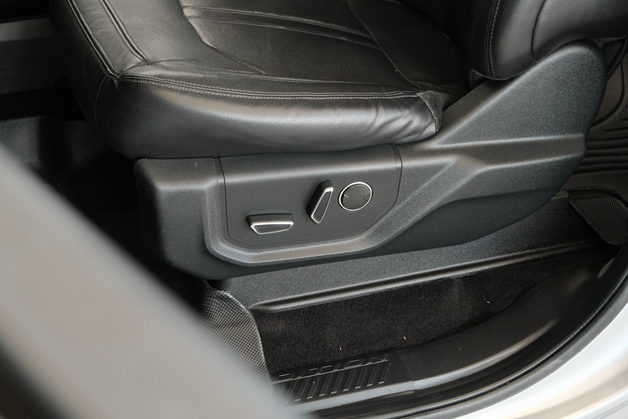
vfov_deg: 21.2
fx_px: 1117
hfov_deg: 31.4
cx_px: 314
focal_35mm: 64
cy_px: 210
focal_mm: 42.5
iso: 2500
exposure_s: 1/180
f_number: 5
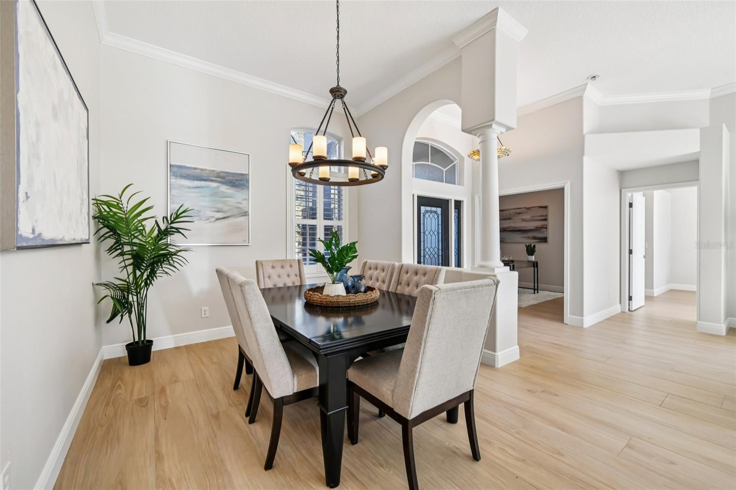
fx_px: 307
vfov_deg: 77.3
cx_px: 368
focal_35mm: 15
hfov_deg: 100.4
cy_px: 245
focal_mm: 15
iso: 400
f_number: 8
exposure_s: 1/25
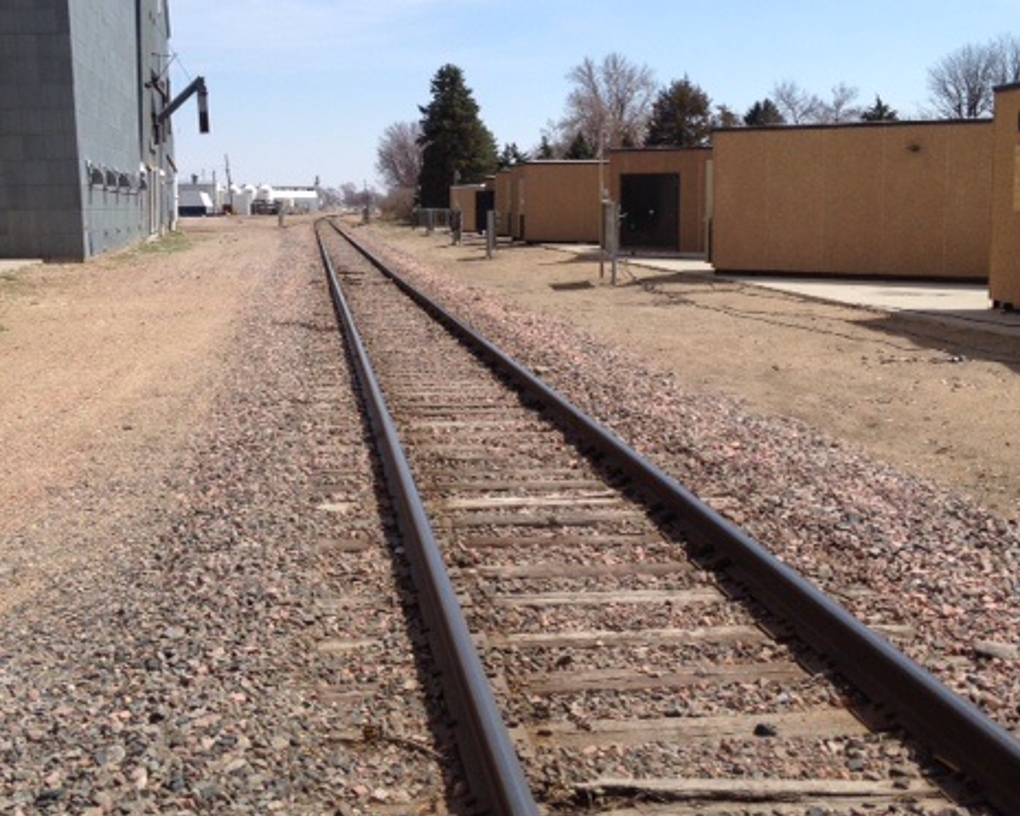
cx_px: 491
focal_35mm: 47
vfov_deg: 31.9
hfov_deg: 39.5
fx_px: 1419
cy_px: 294
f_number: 2.4
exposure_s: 1/1972
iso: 50
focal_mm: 4.28
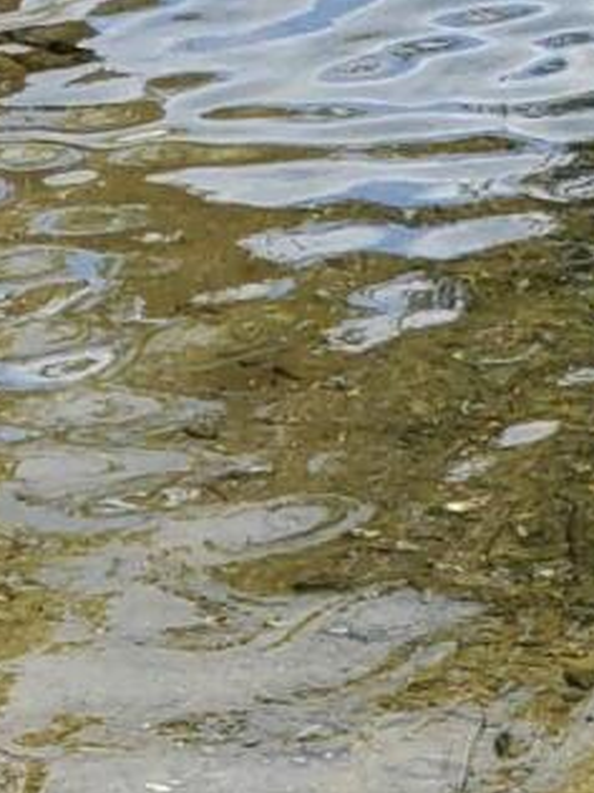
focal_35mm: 165
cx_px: -383
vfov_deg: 10.7
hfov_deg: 8.7
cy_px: 1709
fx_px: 3778
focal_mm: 4.3
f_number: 2.4
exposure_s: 1/914
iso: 50
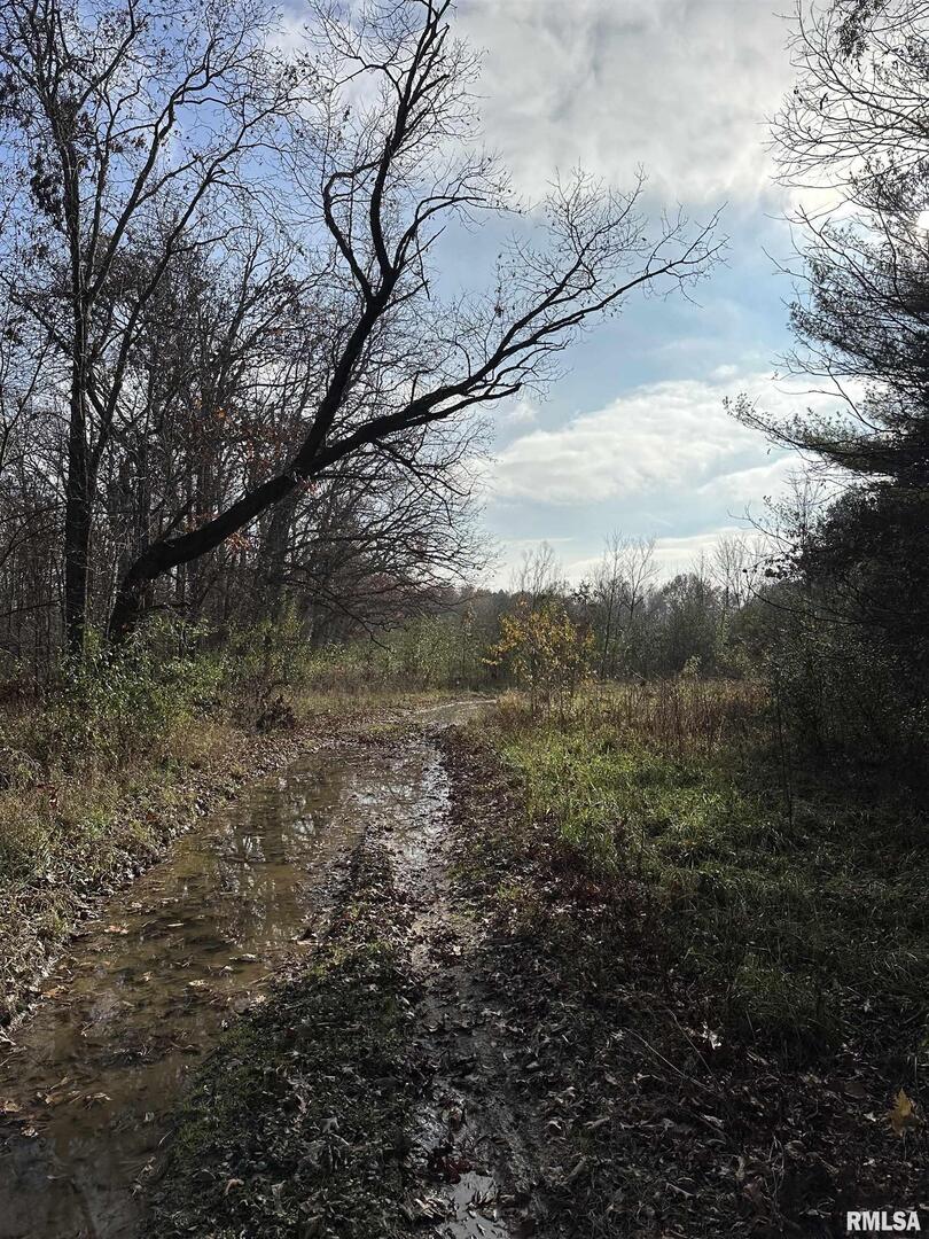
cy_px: 620
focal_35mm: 24
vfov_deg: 71.6
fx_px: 859
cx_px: 464
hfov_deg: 56.8
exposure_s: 1/12048
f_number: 1.78
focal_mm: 6.86
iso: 80
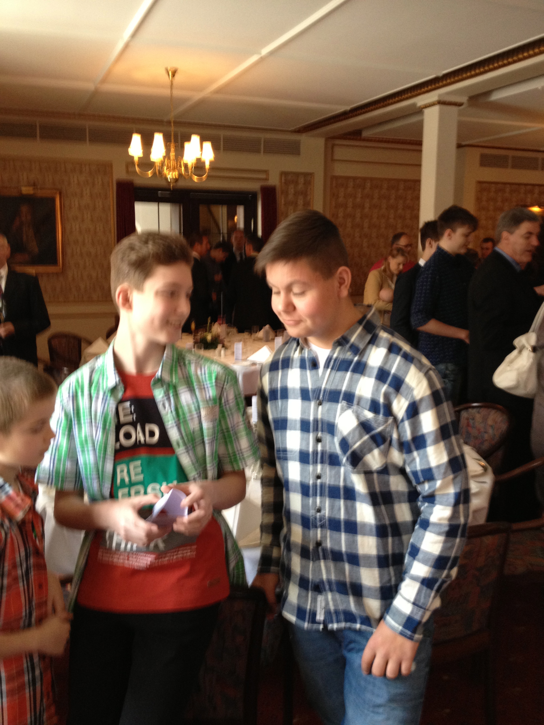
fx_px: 733
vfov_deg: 52.6
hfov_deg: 40.7
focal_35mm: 35
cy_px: 362
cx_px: 272
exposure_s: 1/20
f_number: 2.4
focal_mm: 4.28
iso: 125
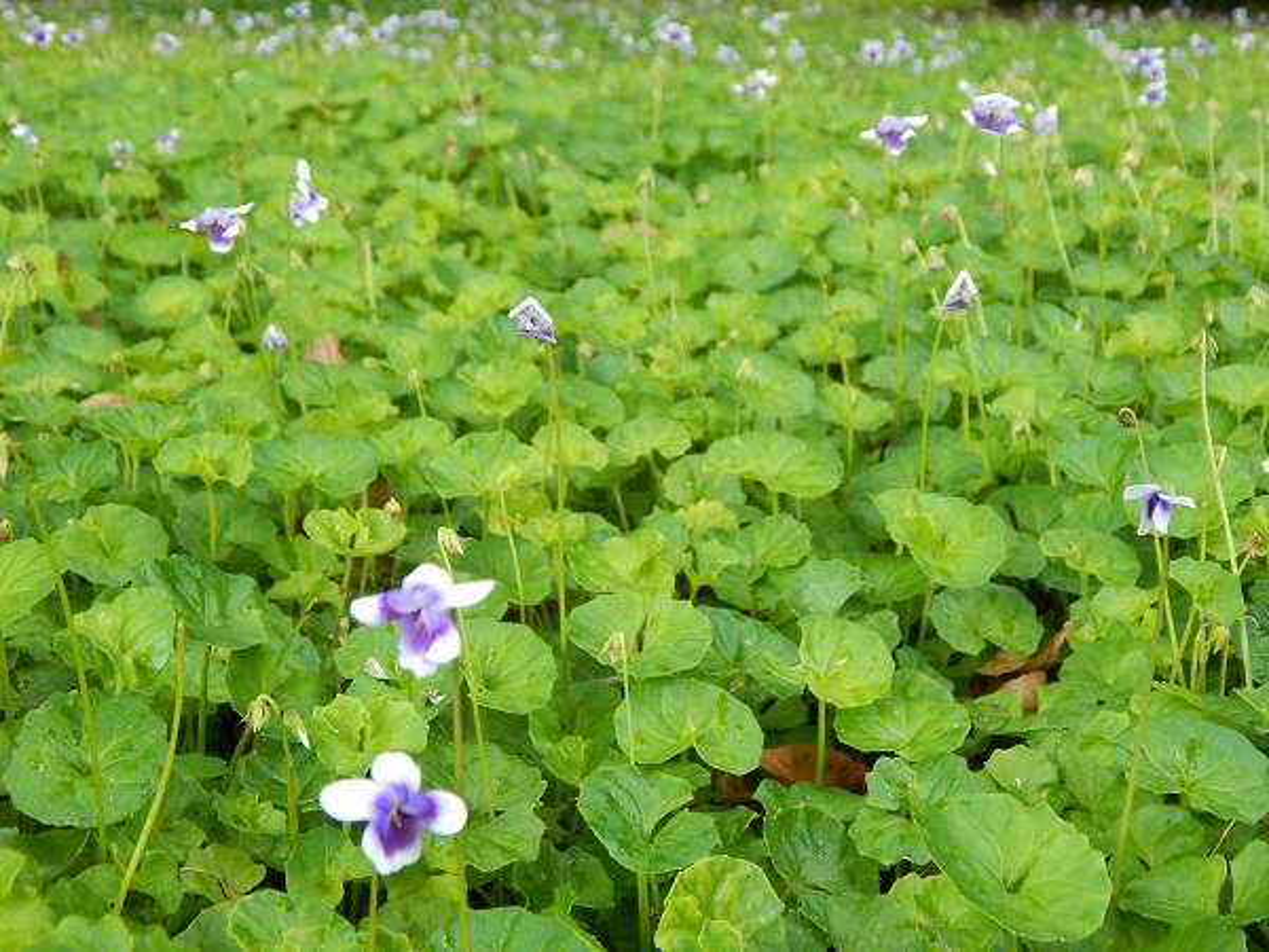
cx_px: 634
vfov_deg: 27.0
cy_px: 476
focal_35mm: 54
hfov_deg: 35.5
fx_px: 1980
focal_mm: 9.7
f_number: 3.8
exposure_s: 1/80
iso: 125
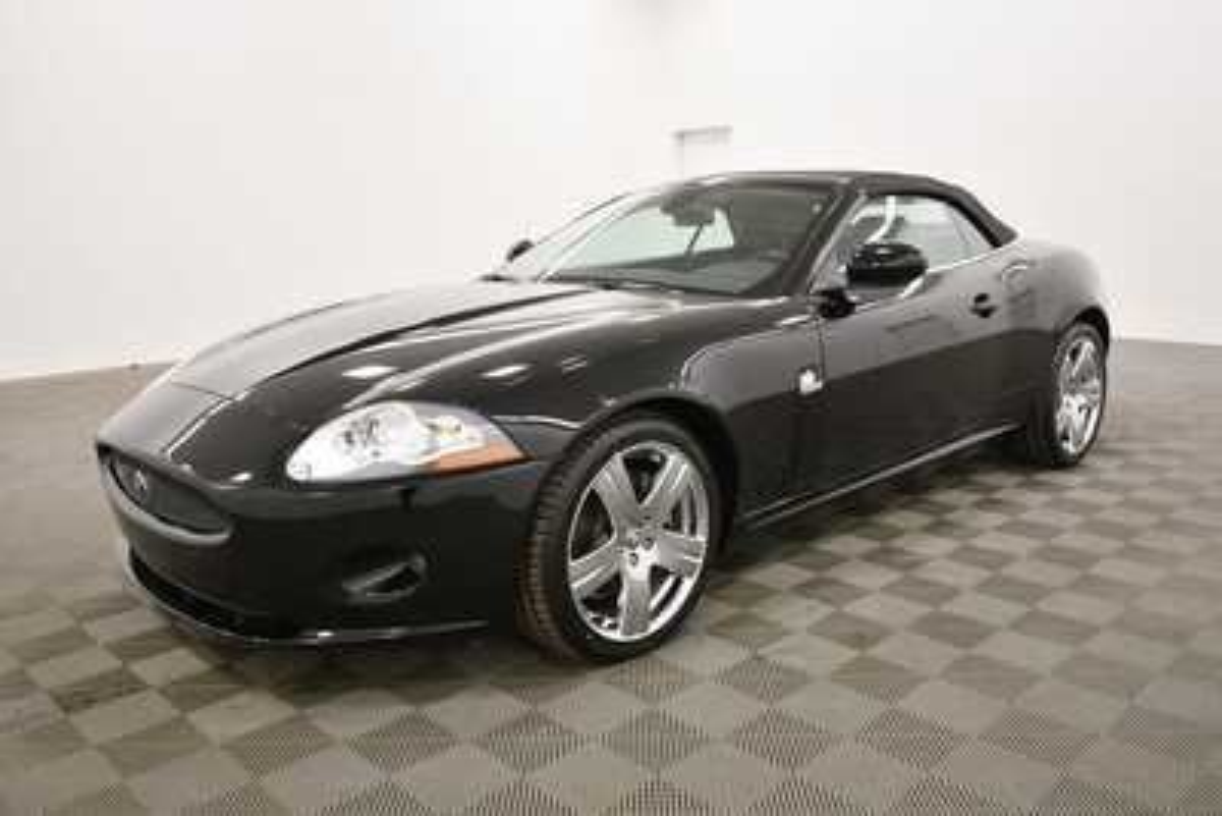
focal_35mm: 28
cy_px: 408
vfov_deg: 46.4
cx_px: 611
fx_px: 951
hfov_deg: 65.5
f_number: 5.6
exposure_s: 1/125
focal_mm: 19
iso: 1100
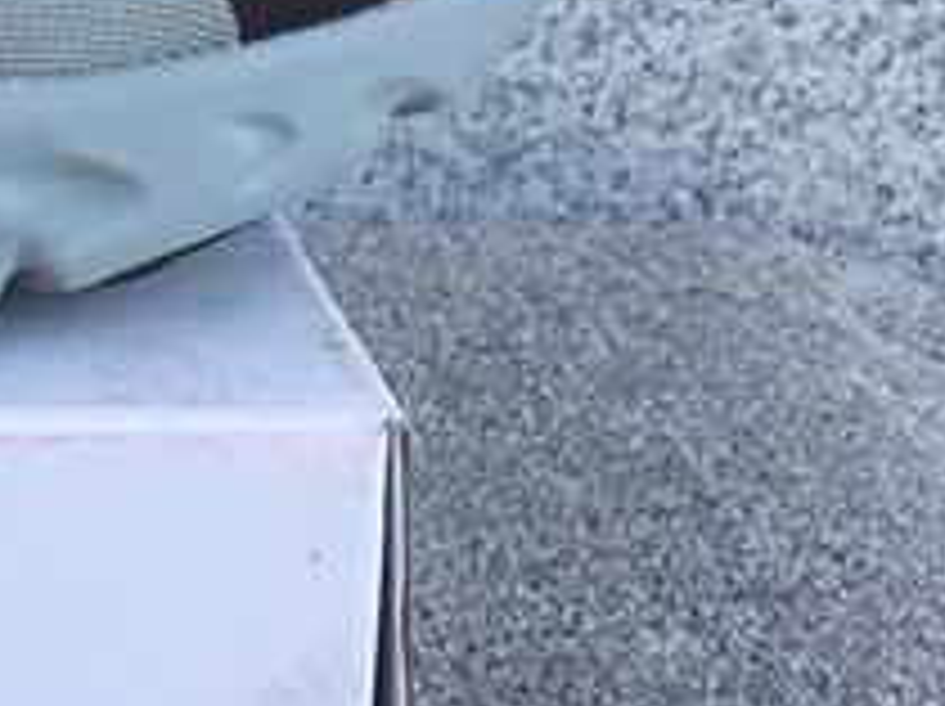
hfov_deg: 13.3
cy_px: -61
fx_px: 3627
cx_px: -801
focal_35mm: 133
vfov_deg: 11.0
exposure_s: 1/252
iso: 25
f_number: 2.4
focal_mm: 3.3
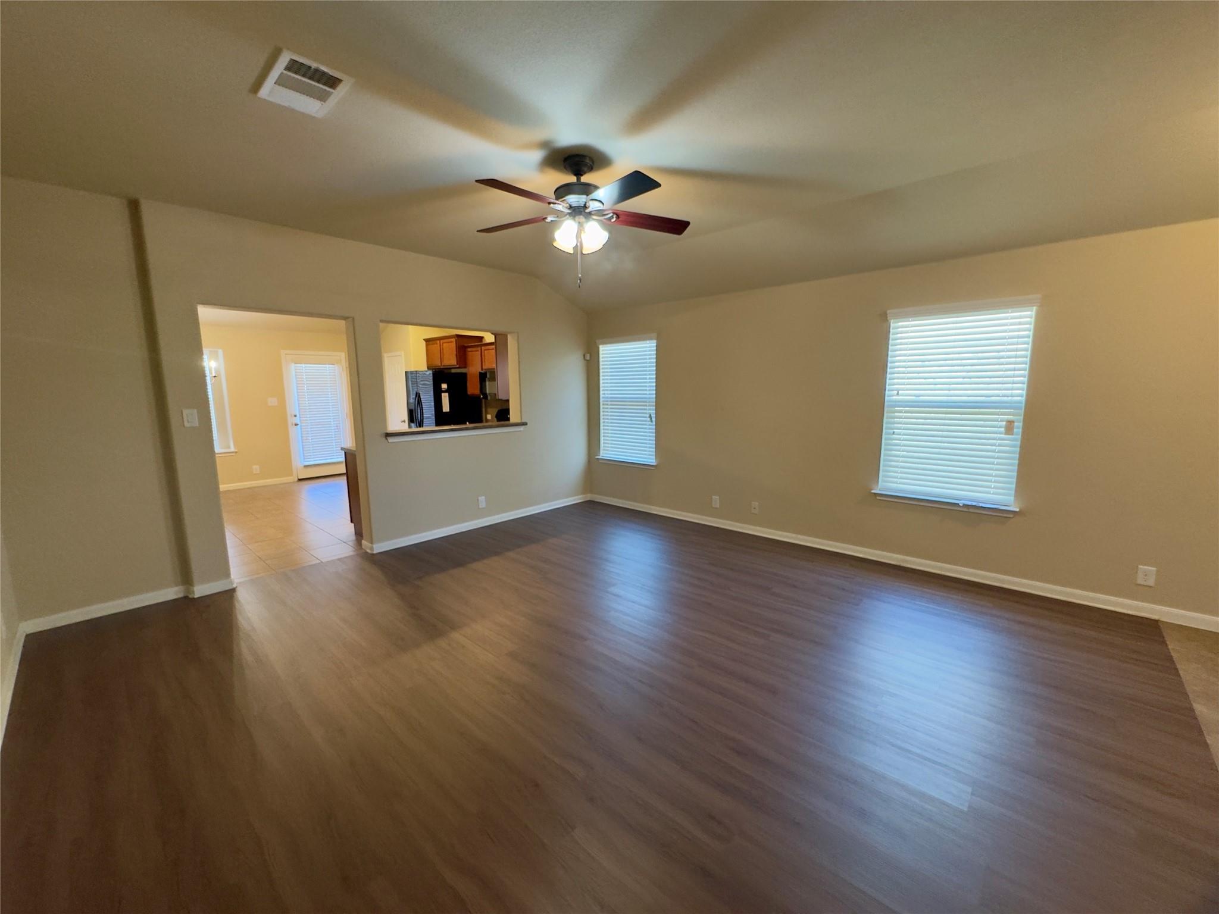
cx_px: 610
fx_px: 493
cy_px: 457
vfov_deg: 85.7
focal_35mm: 14
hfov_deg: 102.1
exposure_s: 1/60
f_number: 2.2
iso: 500
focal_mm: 2.22
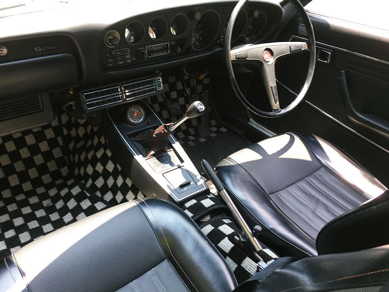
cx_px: 194
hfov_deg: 61.7
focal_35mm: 29
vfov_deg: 48.2
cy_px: 146
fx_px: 326
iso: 40
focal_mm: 4.15
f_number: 2.2
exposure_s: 1/100
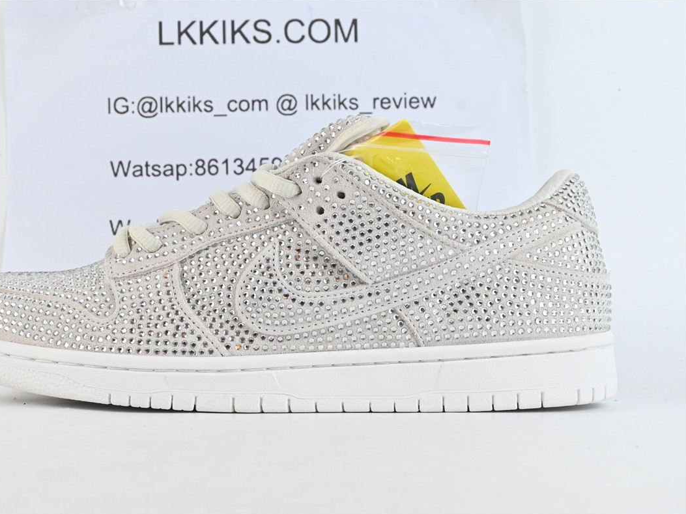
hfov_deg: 33.4
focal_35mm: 58
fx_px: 1140
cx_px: 298
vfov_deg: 25.4
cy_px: 258
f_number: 9
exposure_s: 1/125
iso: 1250
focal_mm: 35
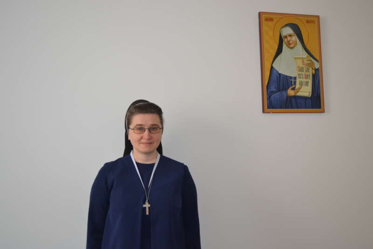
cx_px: 186
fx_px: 357
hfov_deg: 55.1
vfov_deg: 38.3
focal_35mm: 34
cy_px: 124
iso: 800
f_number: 3.8
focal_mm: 23
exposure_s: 1/60
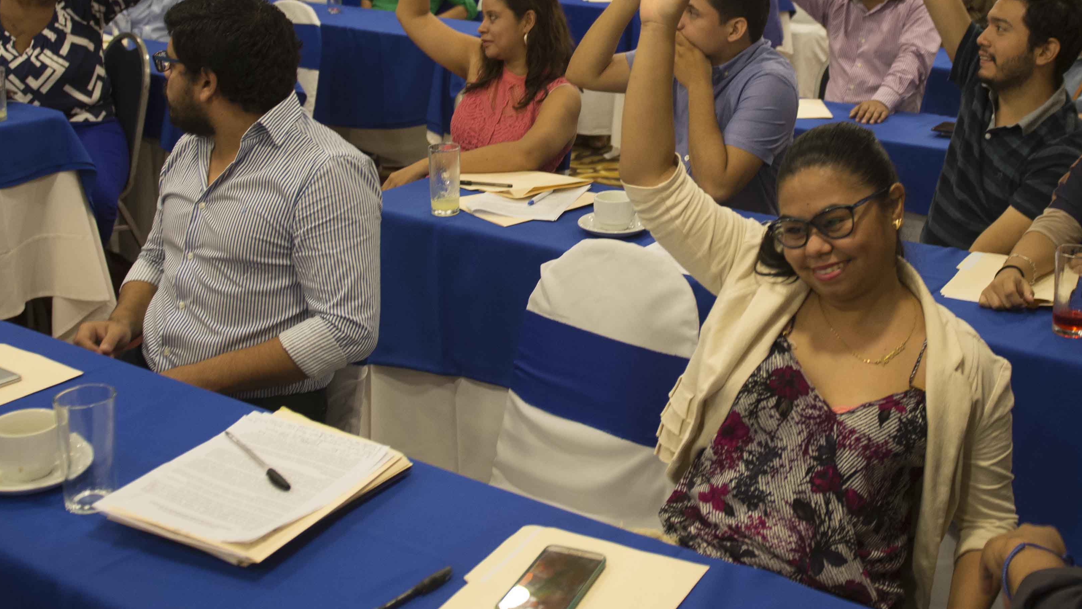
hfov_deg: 43.2
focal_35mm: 47
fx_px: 1349
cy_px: 92
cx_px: 701
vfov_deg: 24.9
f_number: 2.8
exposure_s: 1/80
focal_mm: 24
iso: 1000
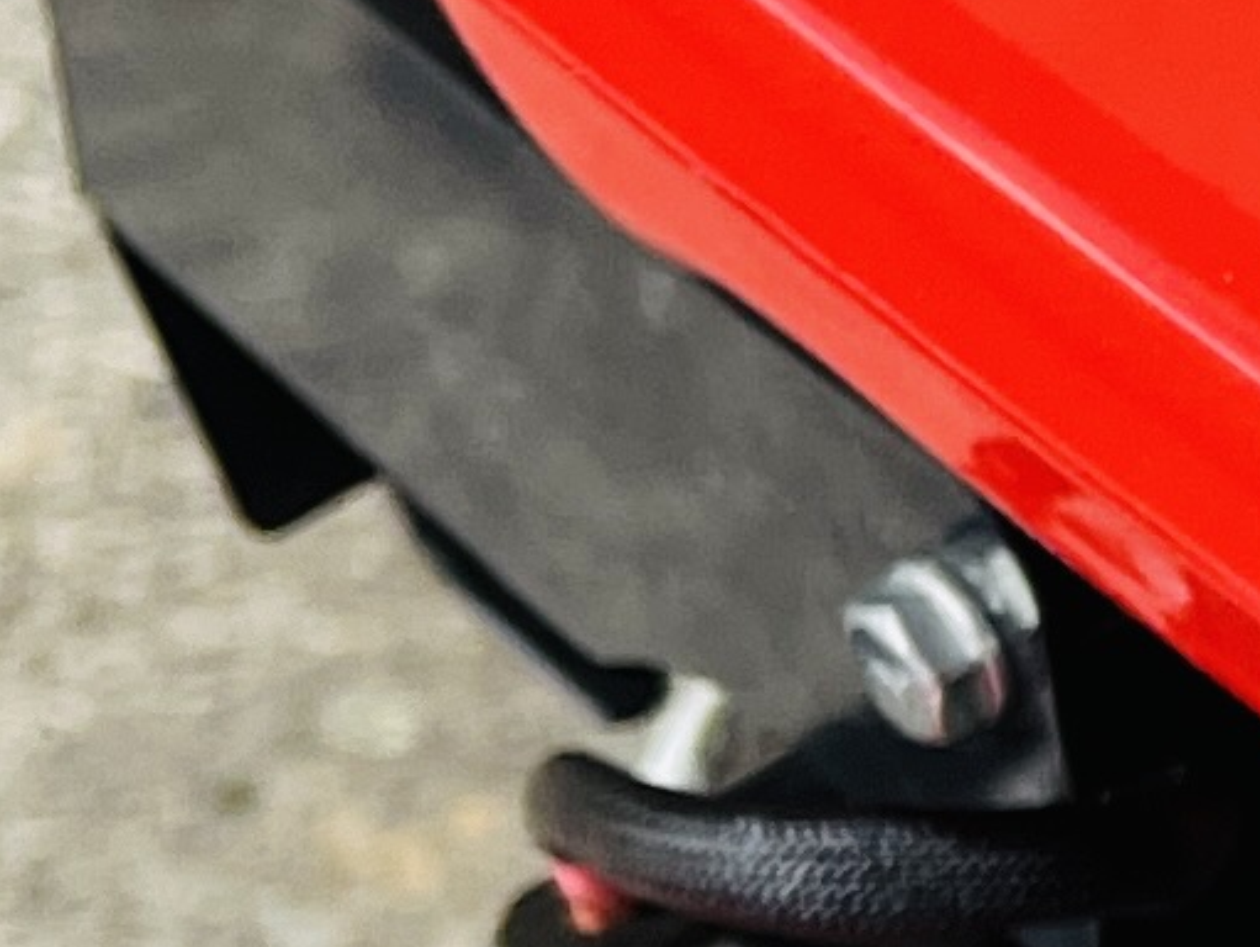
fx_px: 7467
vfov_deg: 7.2
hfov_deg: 8.5
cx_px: 3427
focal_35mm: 205
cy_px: 792
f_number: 1.6
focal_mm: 5.1
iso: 125
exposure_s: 1/101
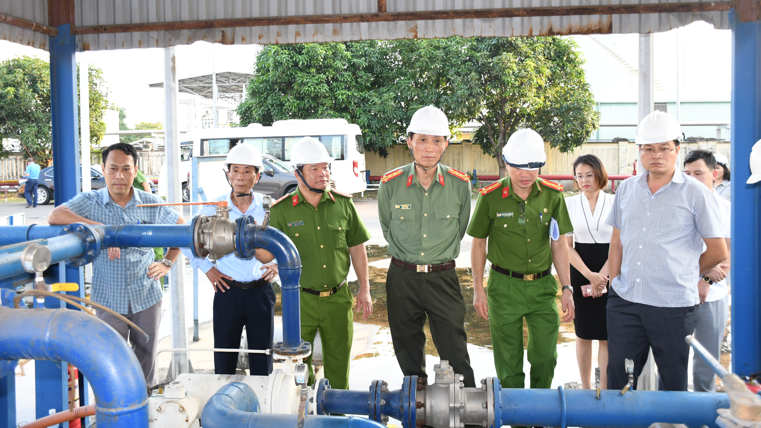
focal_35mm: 35
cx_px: 385
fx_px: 706
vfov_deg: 33.7
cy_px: 189
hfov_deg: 56.6
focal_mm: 22
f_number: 3.5
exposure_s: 1/200
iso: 500
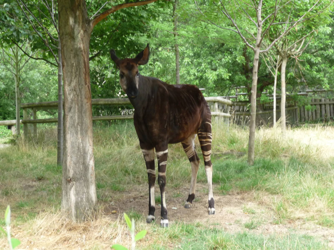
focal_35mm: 72
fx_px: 695
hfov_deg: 27.0
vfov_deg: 20.4
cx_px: 167
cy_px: 125
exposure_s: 1/160
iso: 200
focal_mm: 12.2
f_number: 4.6
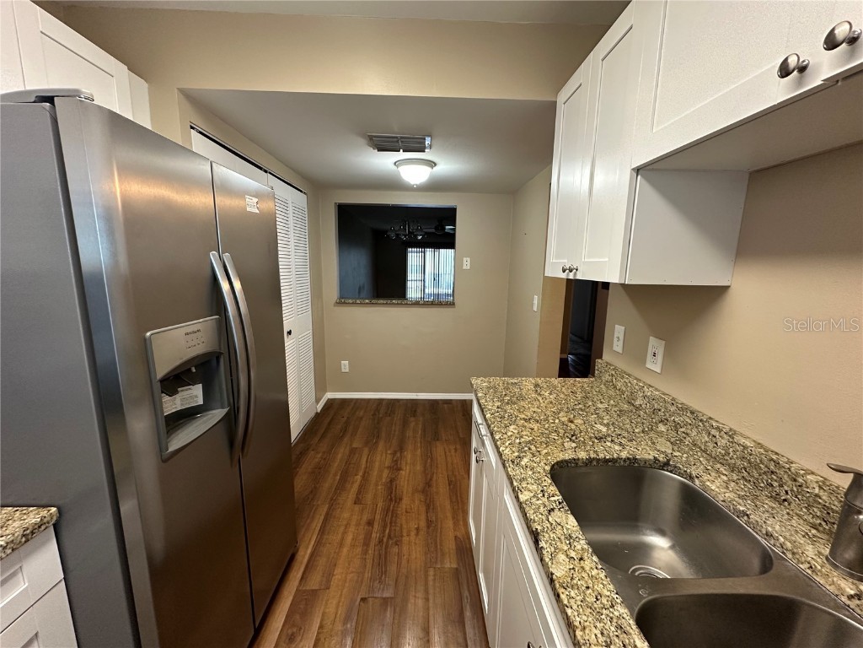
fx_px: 349
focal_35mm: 14
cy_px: 324
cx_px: 432
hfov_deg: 102.1
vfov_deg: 85.7
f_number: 2.2
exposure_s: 1/60
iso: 200
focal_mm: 2.22
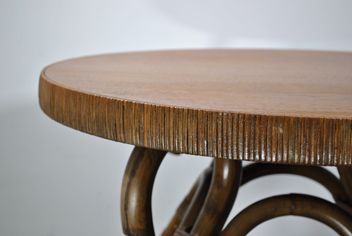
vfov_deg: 20.7
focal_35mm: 66
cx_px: 176
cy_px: 118
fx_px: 646
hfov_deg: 30.5
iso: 200
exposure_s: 1/40
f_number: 5.3
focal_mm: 44
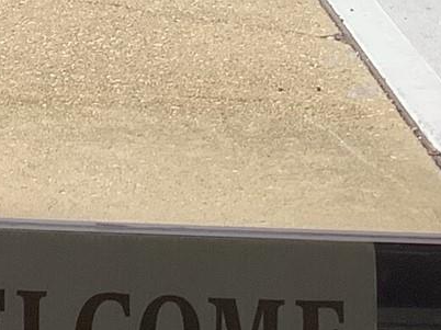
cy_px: -405
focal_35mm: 158
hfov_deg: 11.8
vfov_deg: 8.7
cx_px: -294
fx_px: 2012
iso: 50
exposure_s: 1/120
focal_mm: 3.3
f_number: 2.4
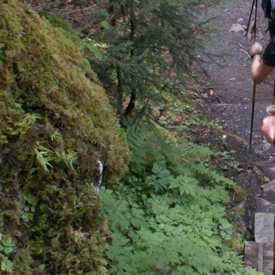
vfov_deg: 22.1
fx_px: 701
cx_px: 270
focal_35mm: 78
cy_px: 87
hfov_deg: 21.5
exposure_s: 1/40
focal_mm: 5.86
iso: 64
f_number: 2.8
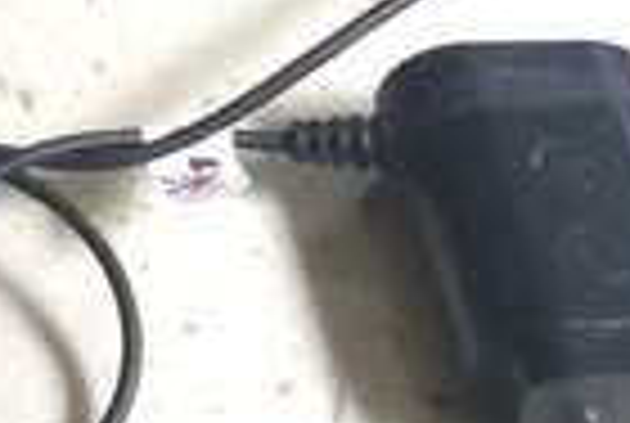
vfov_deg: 5.5
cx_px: -1012
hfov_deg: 8.0
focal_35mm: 232
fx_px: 4069
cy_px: -1008
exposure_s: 1/30
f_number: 2.2
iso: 64
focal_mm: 4.15
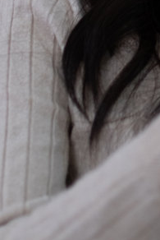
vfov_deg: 10.4
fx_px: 1278
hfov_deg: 6.9
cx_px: 320
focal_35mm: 192
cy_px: -111
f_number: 1.6
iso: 250
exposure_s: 1/400
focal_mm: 23
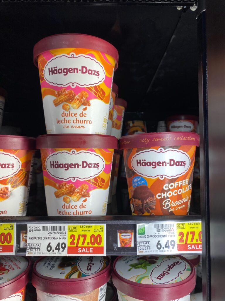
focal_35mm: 26
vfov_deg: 67.3
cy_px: 150
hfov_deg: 53.1
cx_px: 112
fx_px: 225
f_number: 1.8
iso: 64
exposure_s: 1/120
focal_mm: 4.25
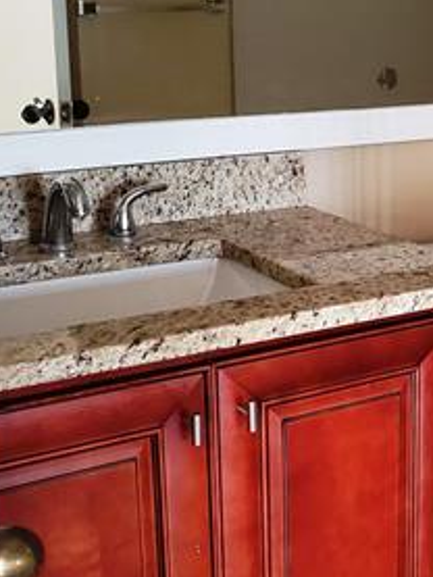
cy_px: 329
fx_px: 1200
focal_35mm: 72
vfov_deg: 27.0
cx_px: 483
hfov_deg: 19.5
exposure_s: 1/40
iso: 640
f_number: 2.4
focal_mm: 4.3
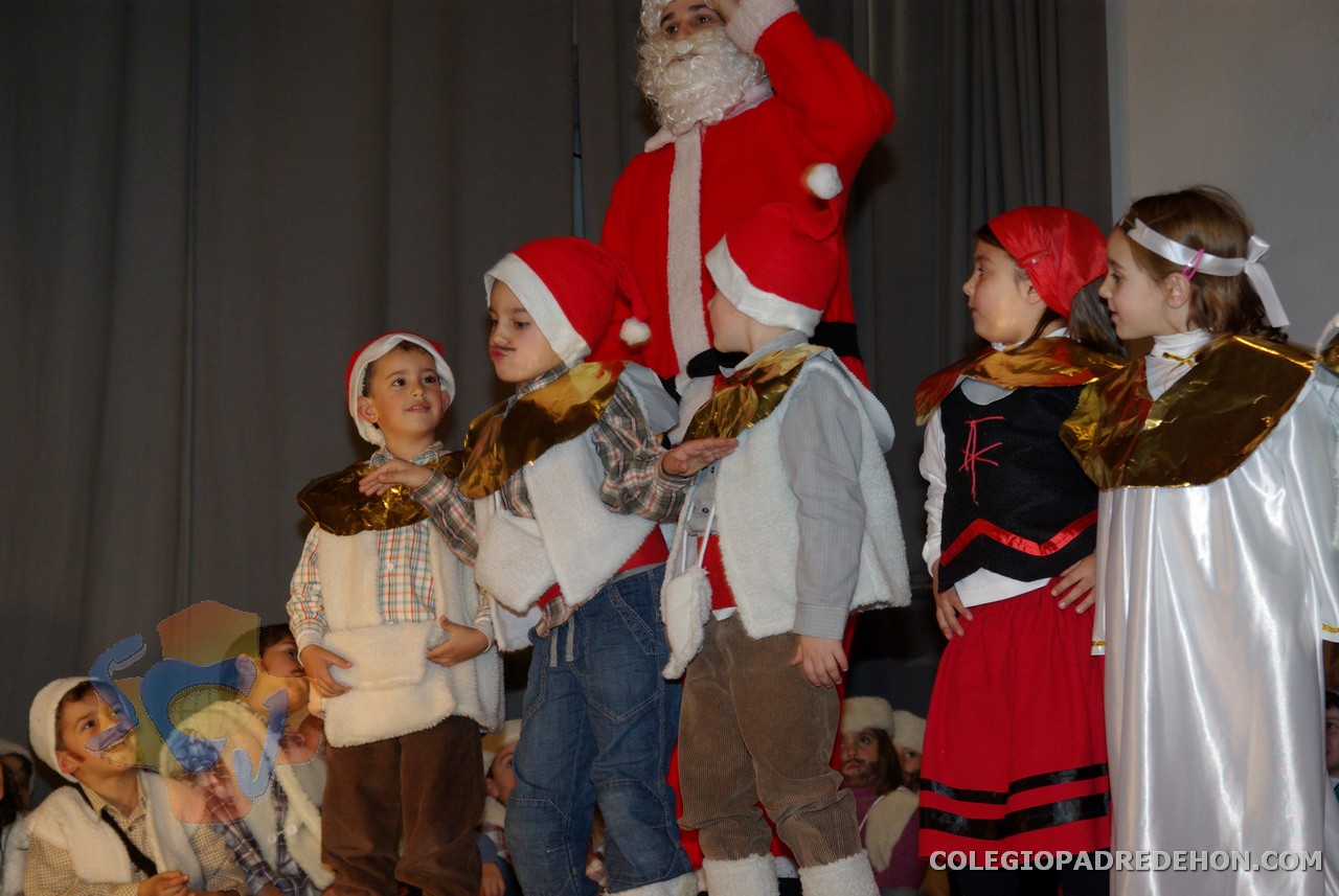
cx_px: 670
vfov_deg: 18.2
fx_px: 2793
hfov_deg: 27.0
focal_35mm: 75
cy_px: 448
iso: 400
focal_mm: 50
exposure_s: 1/60
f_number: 5.6
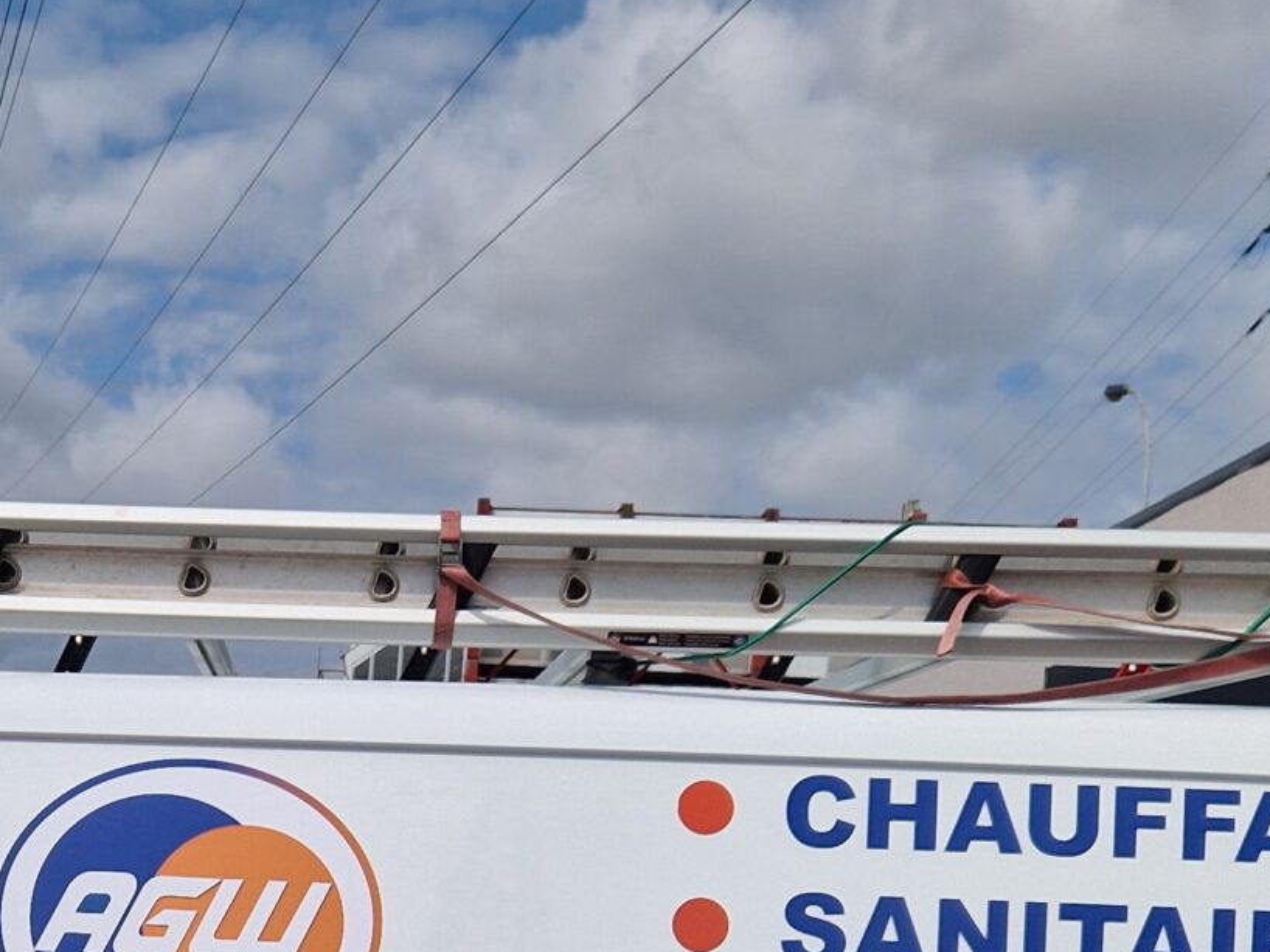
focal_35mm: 72
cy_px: 1345
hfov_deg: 26.3
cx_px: 174
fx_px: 2641
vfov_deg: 18.5
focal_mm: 5.4
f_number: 1.8
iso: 50
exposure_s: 1/4976
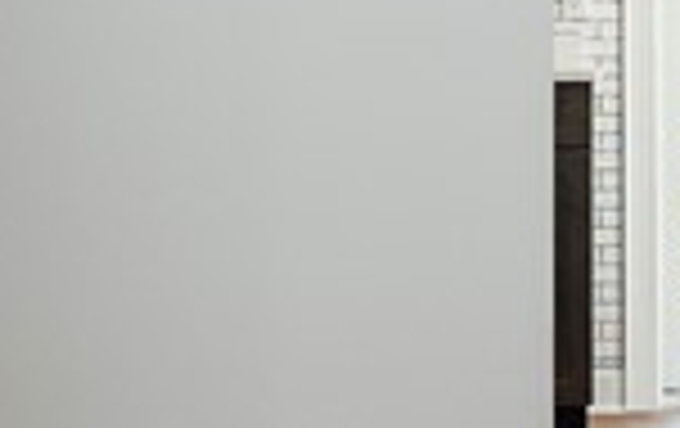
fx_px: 2172
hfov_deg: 17.6
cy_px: 126
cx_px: 585
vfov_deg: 11.2
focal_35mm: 117
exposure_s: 1/15
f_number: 6.3
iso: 320
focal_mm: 16
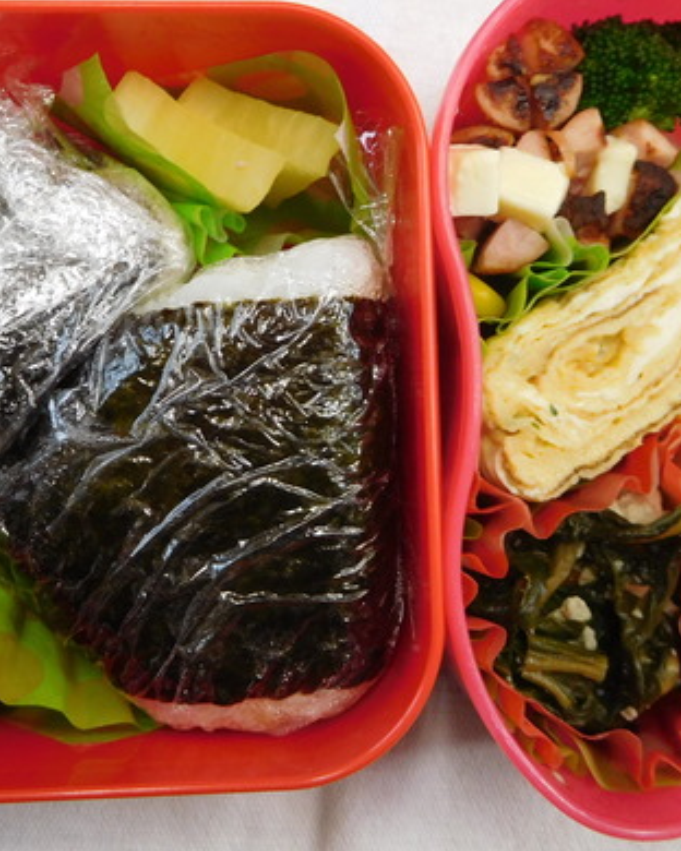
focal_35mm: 40
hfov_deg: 37.3
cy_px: 397
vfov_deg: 45.8
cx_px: 312
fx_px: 1008
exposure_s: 1/30
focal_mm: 4.5
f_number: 3.4
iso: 250
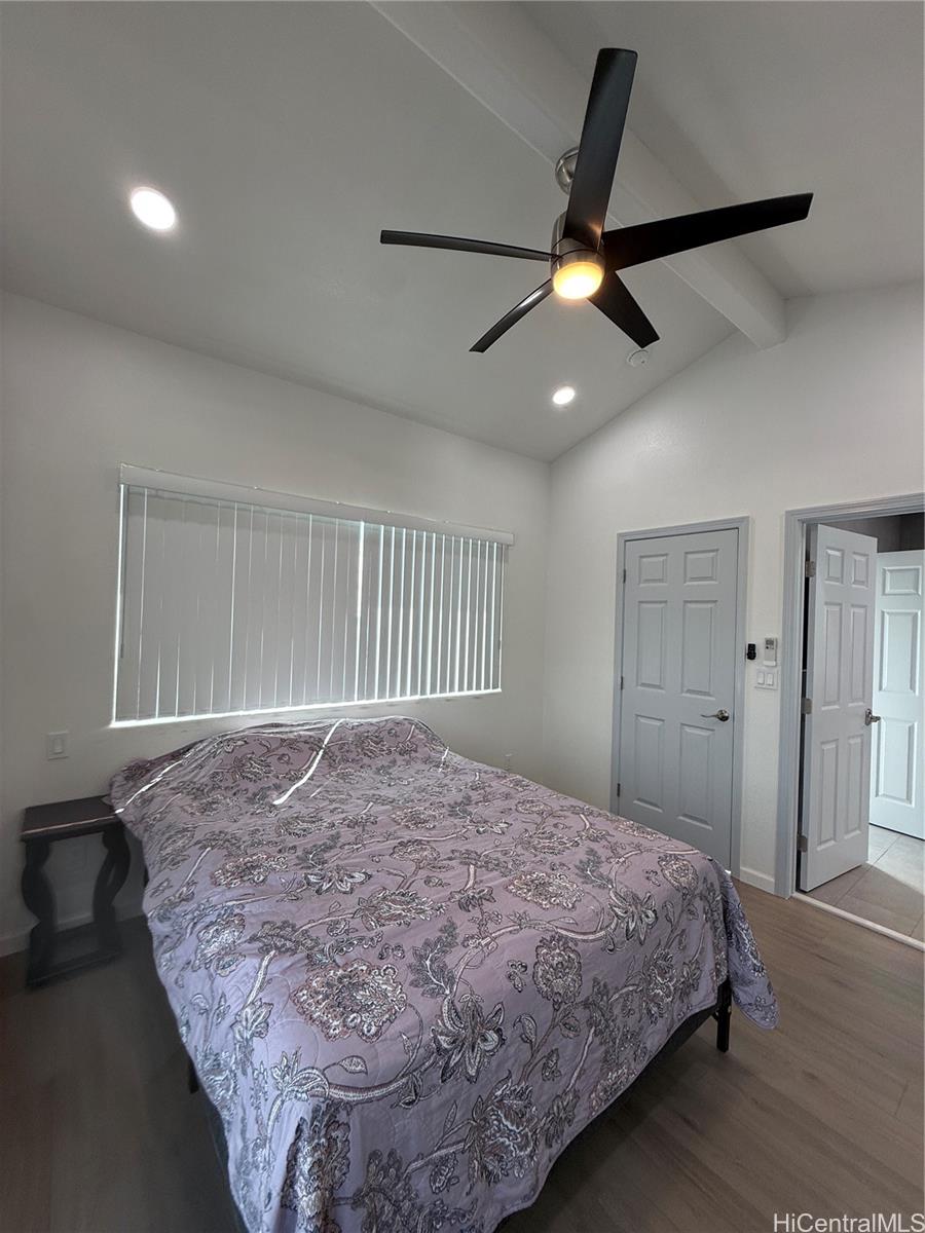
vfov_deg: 102.1
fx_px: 499
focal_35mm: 14
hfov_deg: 85.7
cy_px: 616
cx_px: 462
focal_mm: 2.22
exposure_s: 1/120
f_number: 2.2
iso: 64
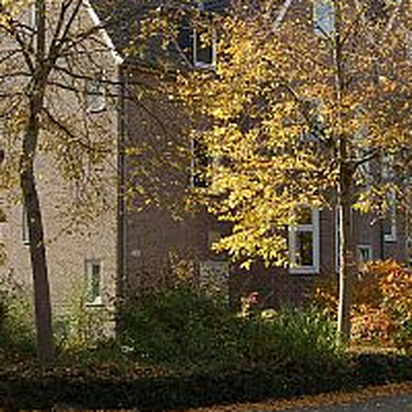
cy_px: 126
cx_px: 218
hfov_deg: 25.0
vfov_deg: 24.8
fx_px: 929
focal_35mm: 69
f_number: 7.1
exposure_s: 1/200
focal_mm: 24
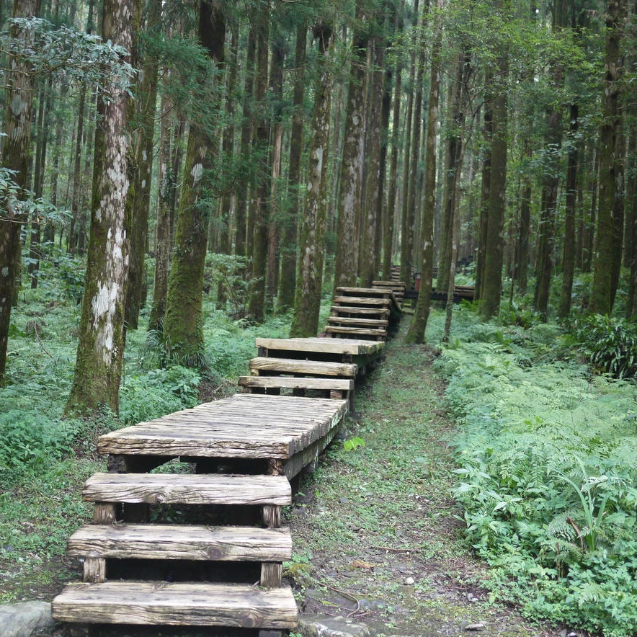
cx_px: 291
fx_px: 999
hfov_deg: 35.3
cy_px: 318
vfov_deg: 35.4
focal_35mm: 48
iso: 400
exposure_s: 1/60
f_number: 1.7
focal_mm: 20
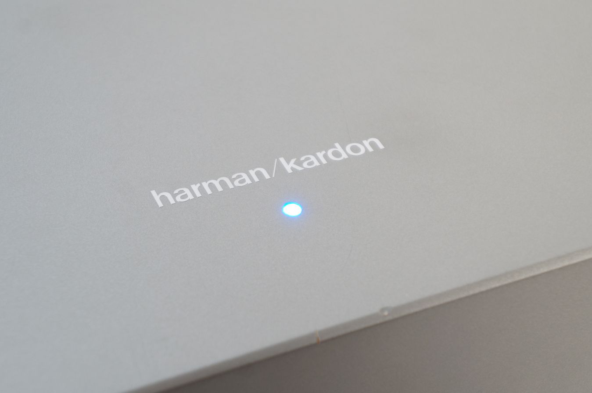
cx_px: 296
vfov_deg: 16.8
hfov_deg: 25.1
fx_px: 1330
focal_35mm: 81
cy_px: 196
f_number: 5.6
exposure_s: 1/10
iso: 200
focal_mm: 54
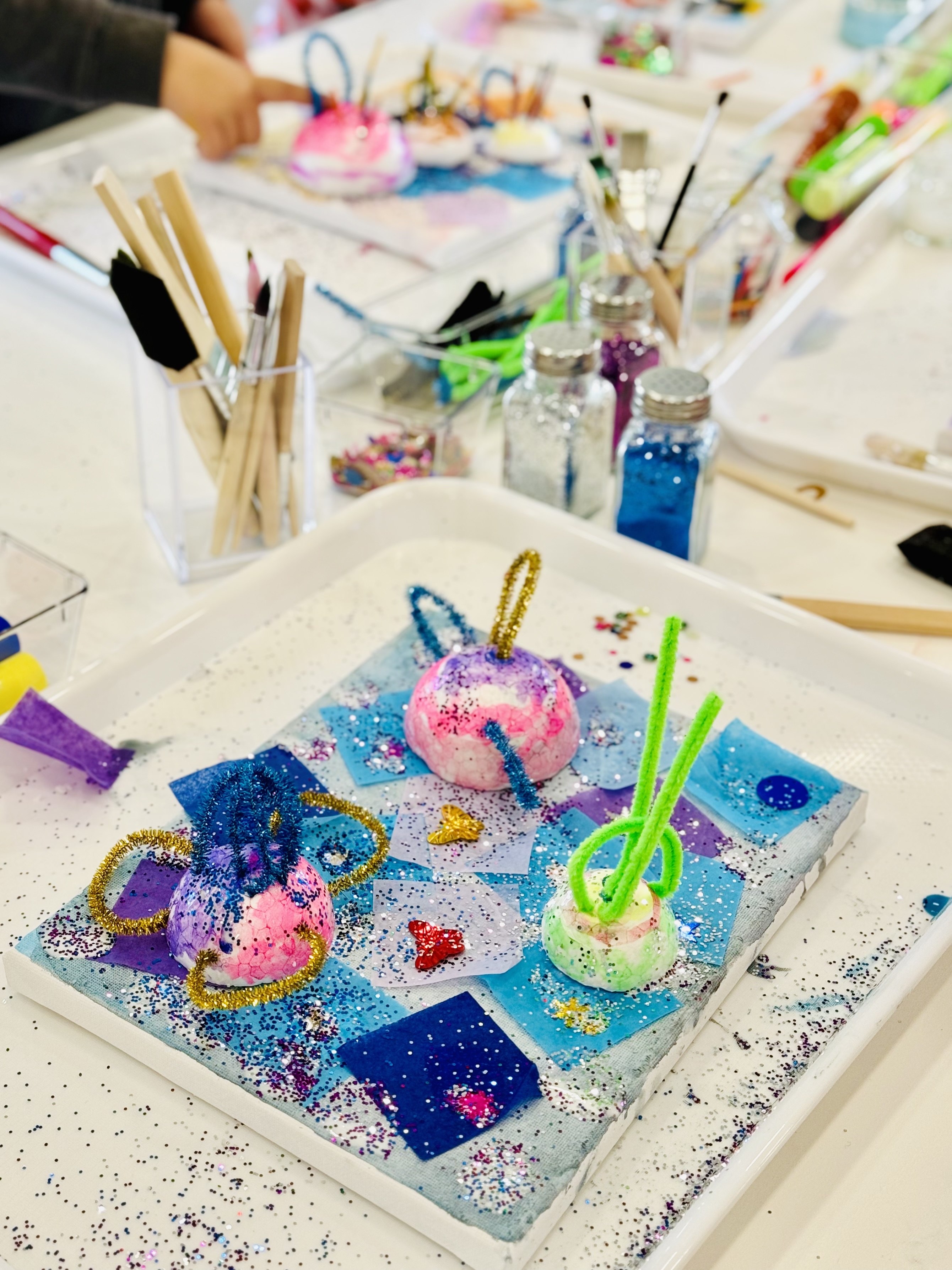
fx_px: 1760
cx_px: 476
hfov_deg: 30.3
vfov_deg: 39.7
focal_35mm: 48
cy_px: 635
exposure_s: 1/125
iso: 50
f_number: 1.78
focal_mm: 6.86
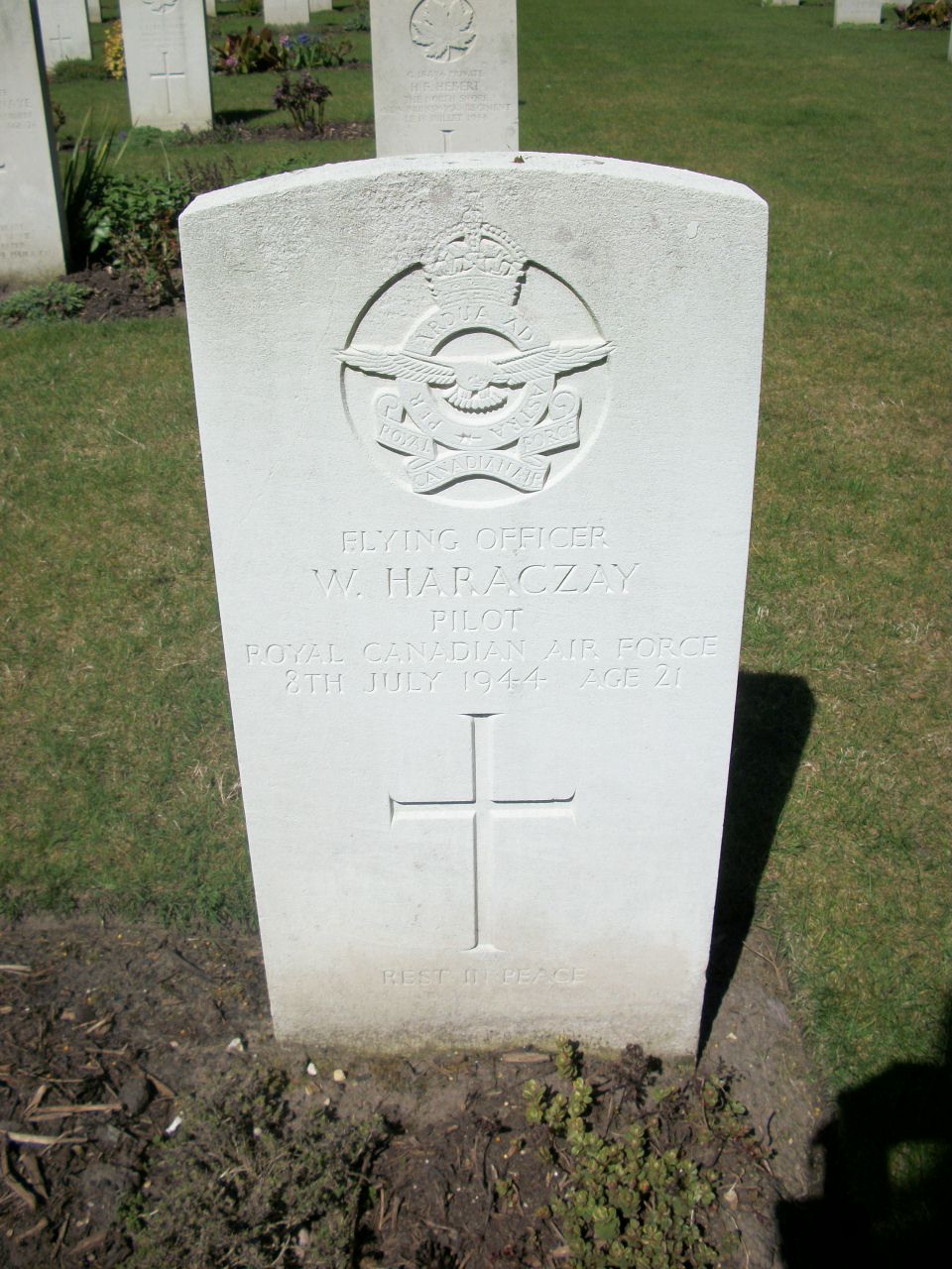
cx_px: 476
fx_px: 1283
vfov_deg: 52.6
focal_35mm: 35
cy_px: 634
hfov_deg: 40.7
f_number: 8.8
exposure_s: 1/320
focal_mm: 6.3
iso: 80
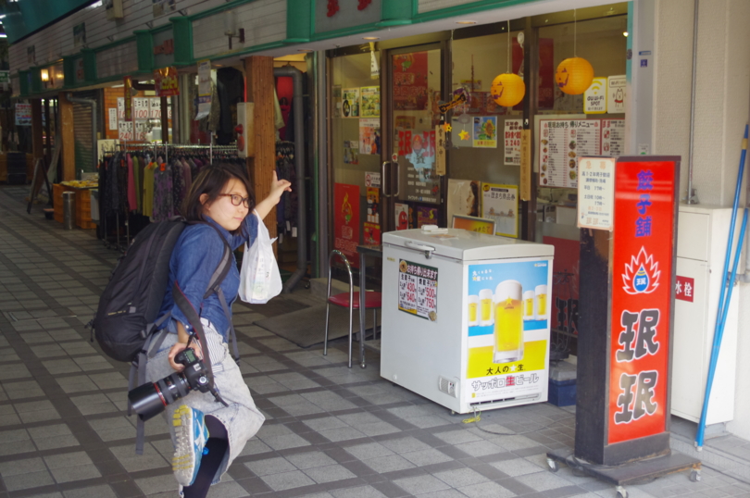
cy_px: 249
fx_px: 957
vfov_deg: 29.2
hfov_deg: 42.8
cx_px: 375
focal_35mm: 46
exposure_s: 1/180
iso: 400
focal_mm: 30.63
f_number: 4
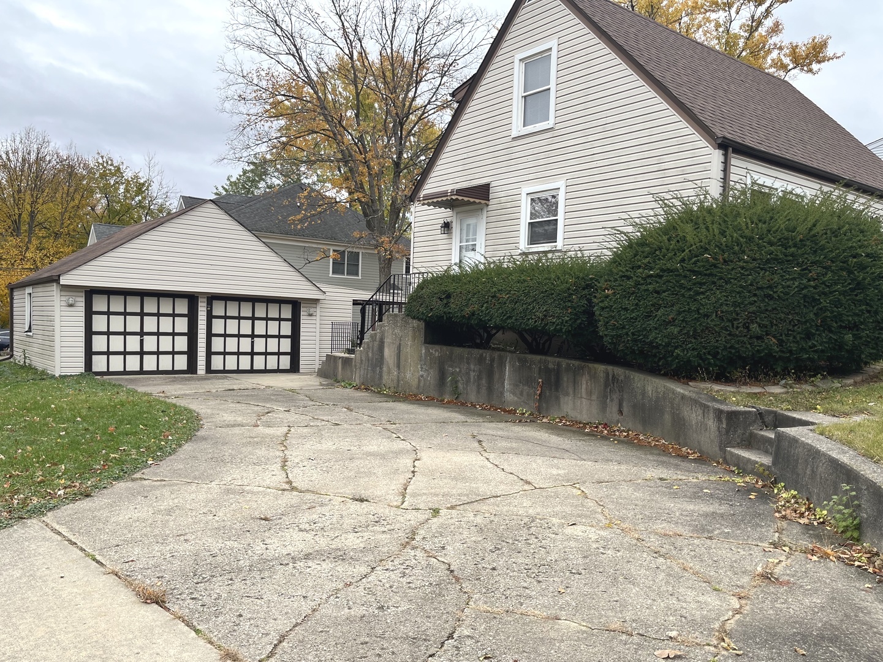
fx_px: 663
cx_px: 442
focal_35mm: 26
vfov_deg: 53.0
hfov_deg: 67.3
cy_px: 331
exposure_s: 1/1096
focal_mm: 5.1
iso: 50
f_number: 1.6
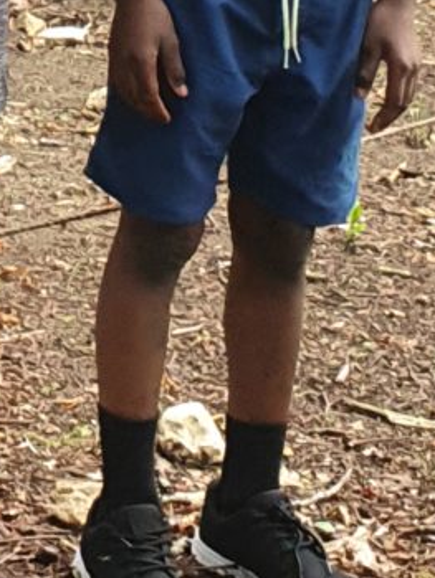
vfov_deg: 9.0
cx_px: -501
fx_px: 3180
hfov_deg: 7.4
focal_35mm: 190
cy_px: -955
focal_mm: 4.32
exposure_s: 1/100
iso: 125
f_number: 2.4
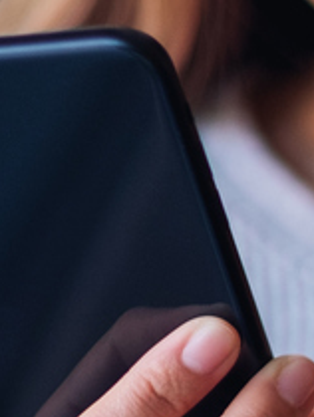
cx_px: 853
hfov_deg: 3.0
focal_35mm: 482
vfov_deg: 4.1
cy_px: 528
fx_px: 5818
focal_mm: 56
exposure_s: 1/280
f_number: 1.2
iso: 200
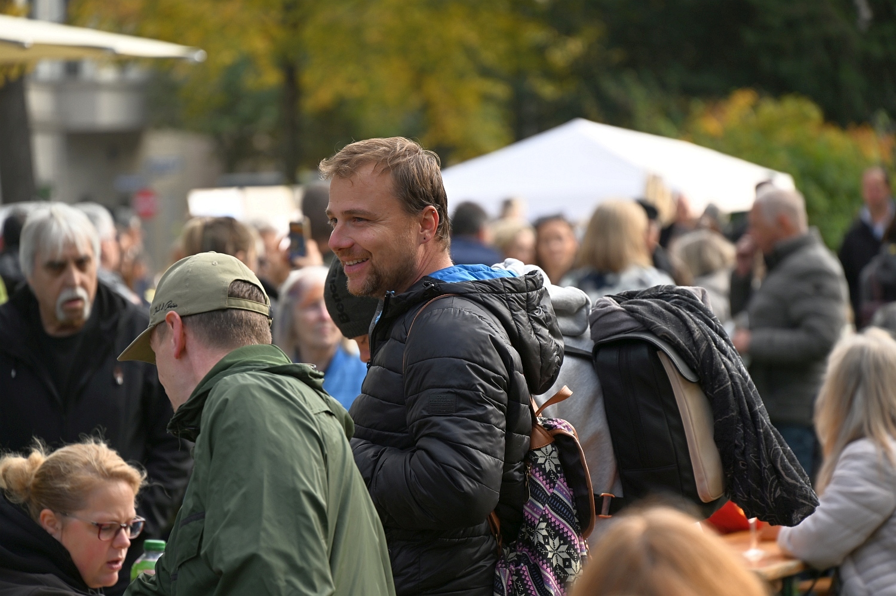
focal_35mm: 200
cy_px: 298
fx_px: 4974
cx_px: 448
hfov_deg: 10.3
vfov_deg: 6.9
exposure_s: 1/160
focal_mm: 200
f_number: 6.3
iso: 250
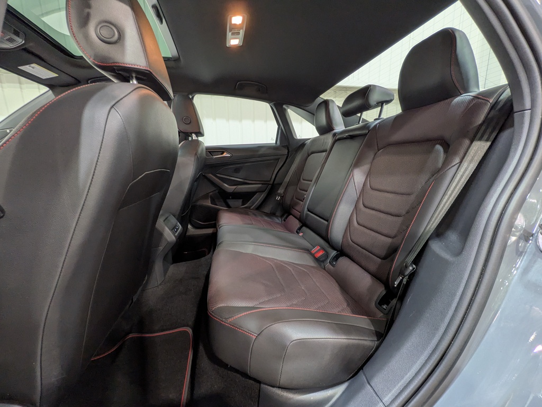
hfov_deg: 102.1
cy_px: 204
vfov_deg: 85.7
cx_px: 271
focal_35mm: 14
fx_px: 219
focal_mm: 1.83
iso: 79
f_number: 2.2
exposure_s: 1/24
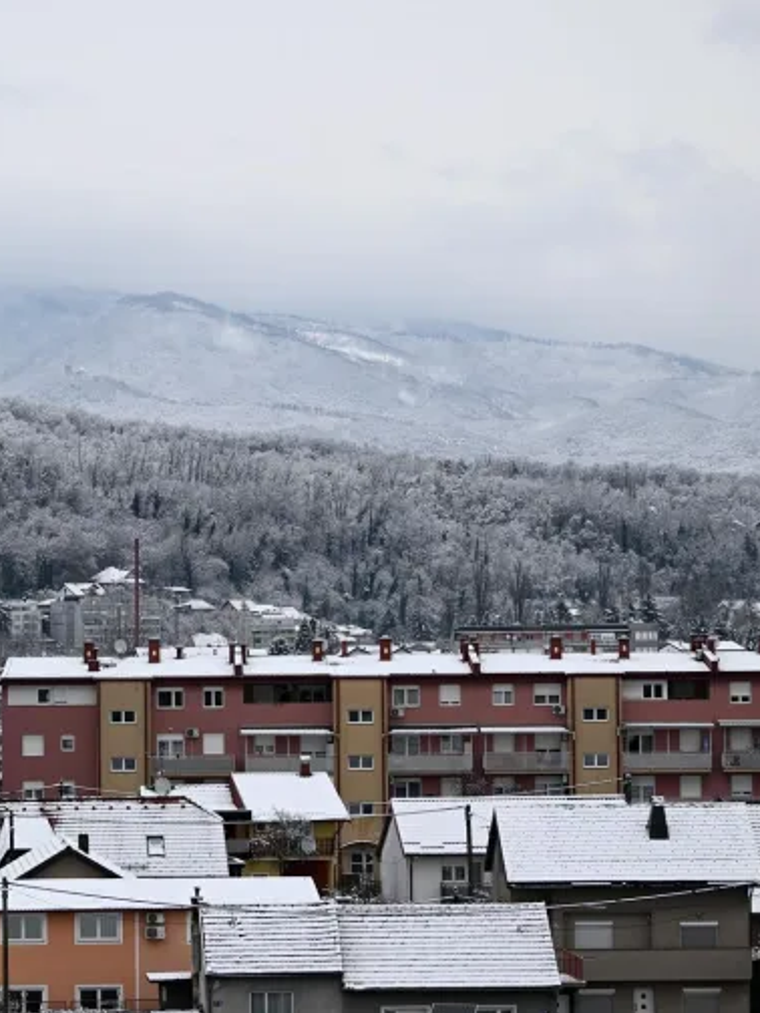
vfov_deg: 13.3
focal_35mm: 148
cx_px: 141
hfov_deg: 10.0
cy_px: 505
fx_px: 4332
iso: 400
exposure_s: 1/2000
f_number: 4
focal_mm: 102
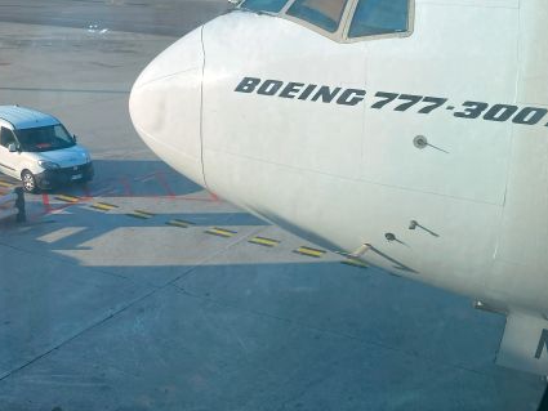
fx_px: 697
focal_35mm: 44
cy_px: 112
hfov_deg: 42.7
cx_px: 338
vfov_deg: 32.4
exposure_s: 1/949
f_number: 1.8
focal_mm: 4.25
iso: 32
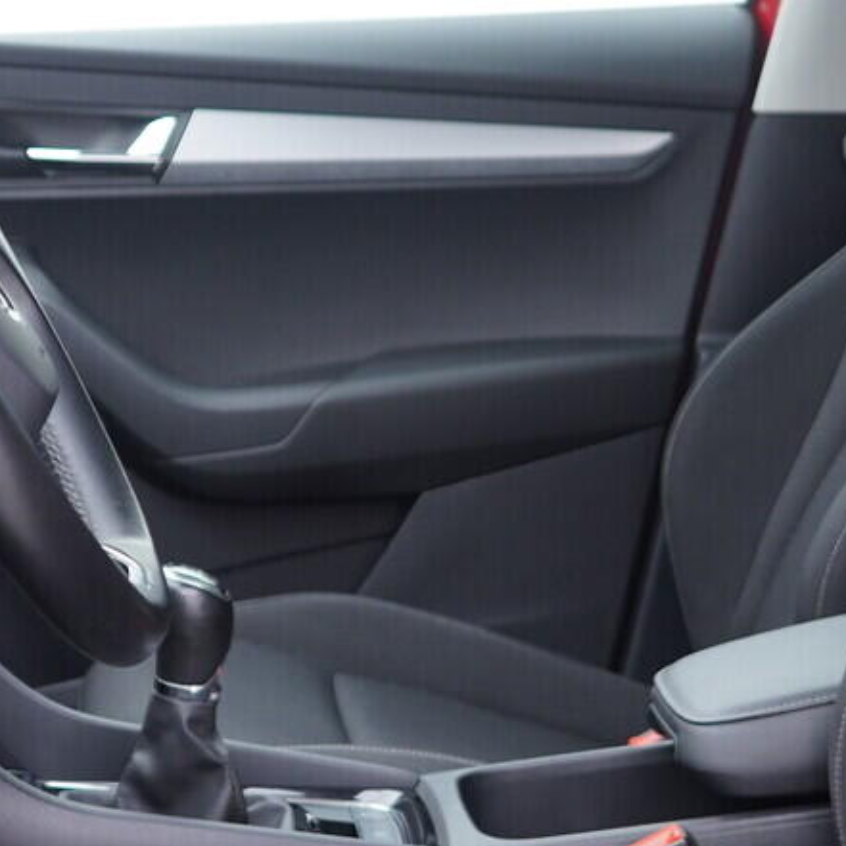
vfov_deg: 17.4
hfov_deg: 17.4
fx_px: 2765
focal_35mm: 100
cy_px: 506
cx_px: 443
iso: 250
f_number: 2.8
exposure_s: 1/40
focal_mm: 24
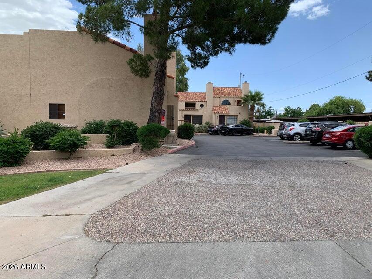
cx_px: 186
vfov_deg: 53.1
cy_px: 140
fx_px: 279
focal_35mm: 26
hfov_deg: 67.3
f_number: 1.8
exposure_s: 1/1149
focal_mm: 4.25
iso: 25
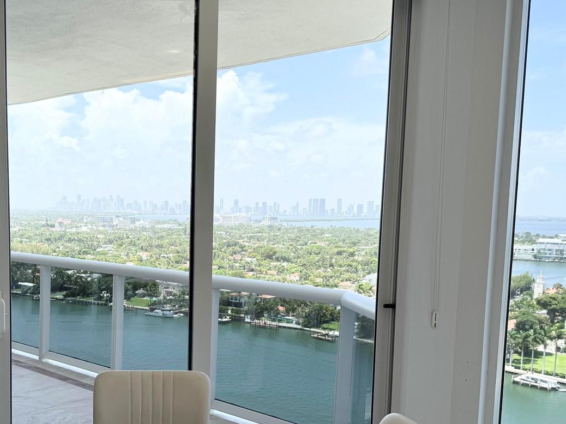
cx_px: 184
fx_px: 605
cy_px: 272
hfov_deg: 49.2
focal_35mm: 37
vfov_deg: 38.3
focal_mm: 6.76
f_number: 1.78
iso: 80
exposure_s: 1/1456
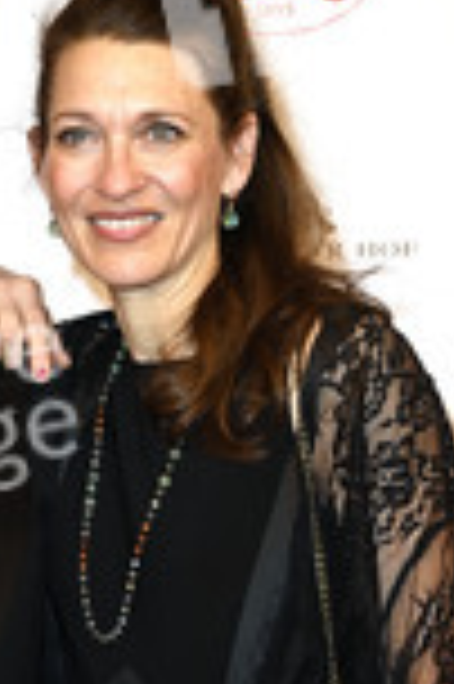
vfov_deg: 10.3
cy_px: 657
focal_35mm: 198
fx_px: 3754
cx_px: -22
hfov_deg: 6.9
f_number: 7.1
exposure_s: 1/200
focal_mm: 75
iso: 640
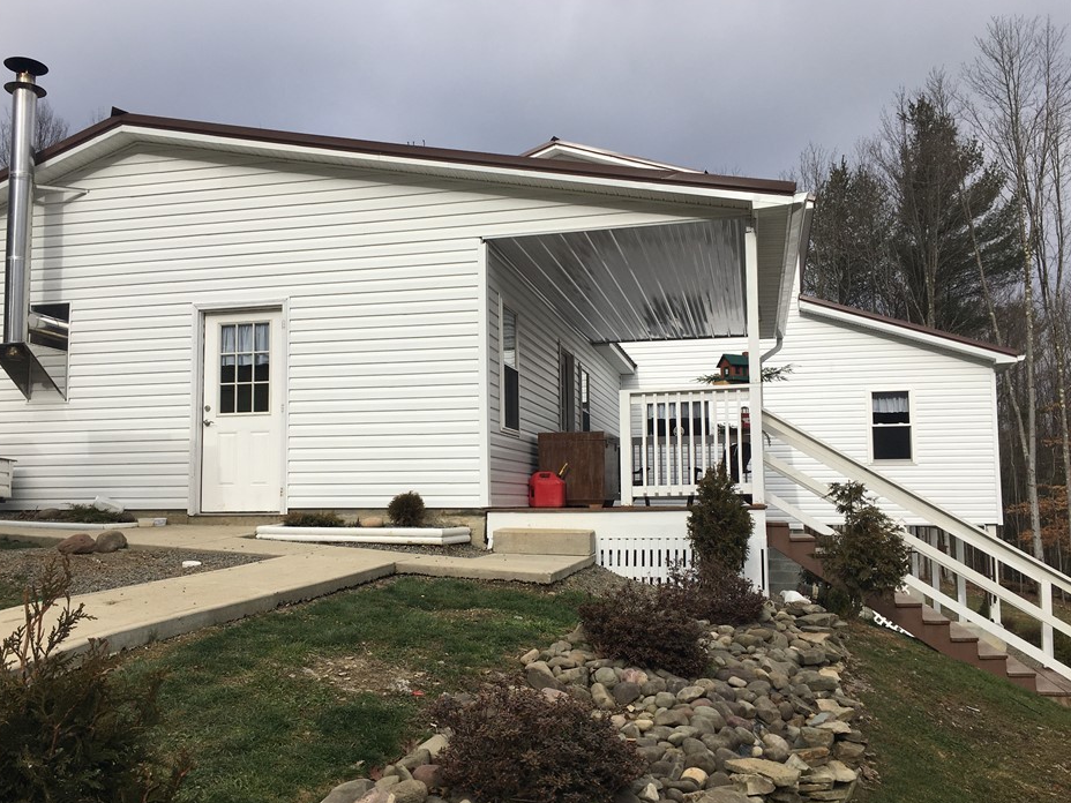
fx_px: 990
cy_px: 429
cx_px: 481
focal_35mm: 32
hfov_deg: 56.7
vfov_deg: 44.1
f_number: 2.2
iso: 25
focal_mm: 4.15
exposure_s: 1/1261
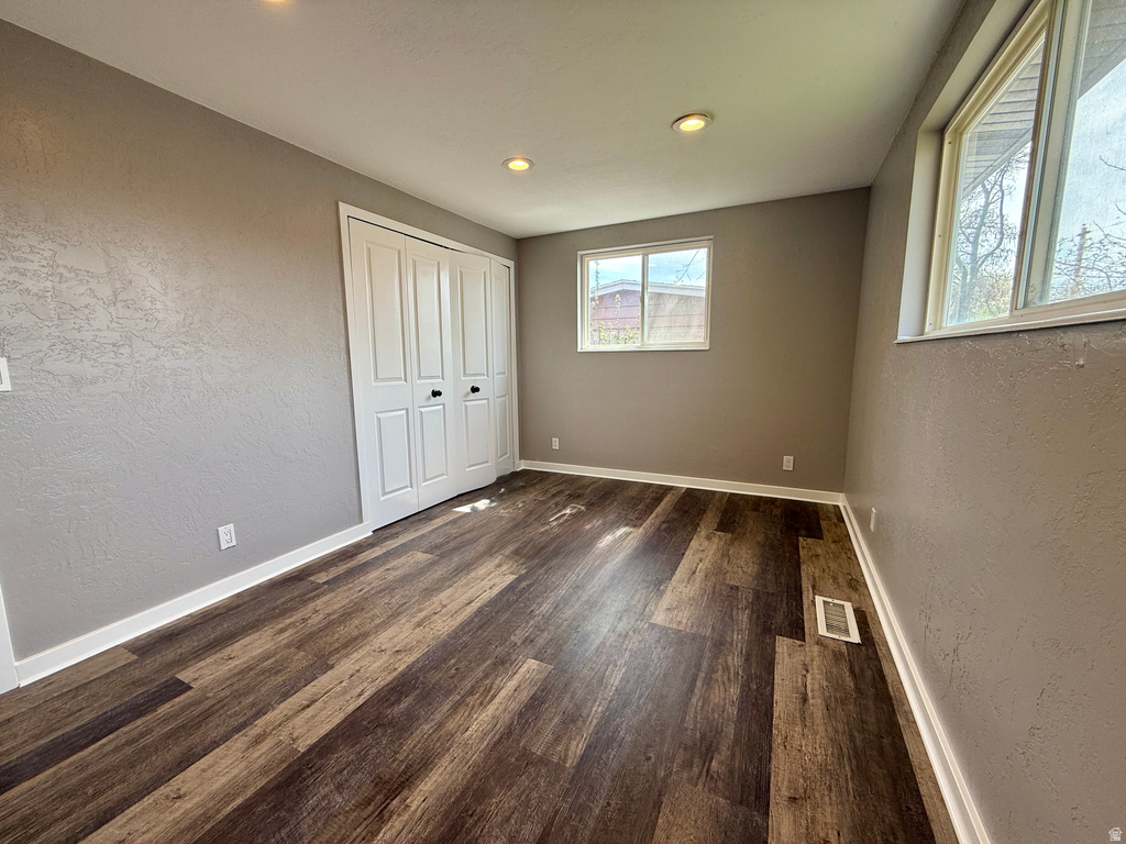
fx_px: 455
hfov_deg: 102.1
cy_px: 422
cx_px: 563
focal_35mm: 14
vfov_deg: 85.7
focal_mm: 2.22
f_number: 2.2
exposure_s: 1/130
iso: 64
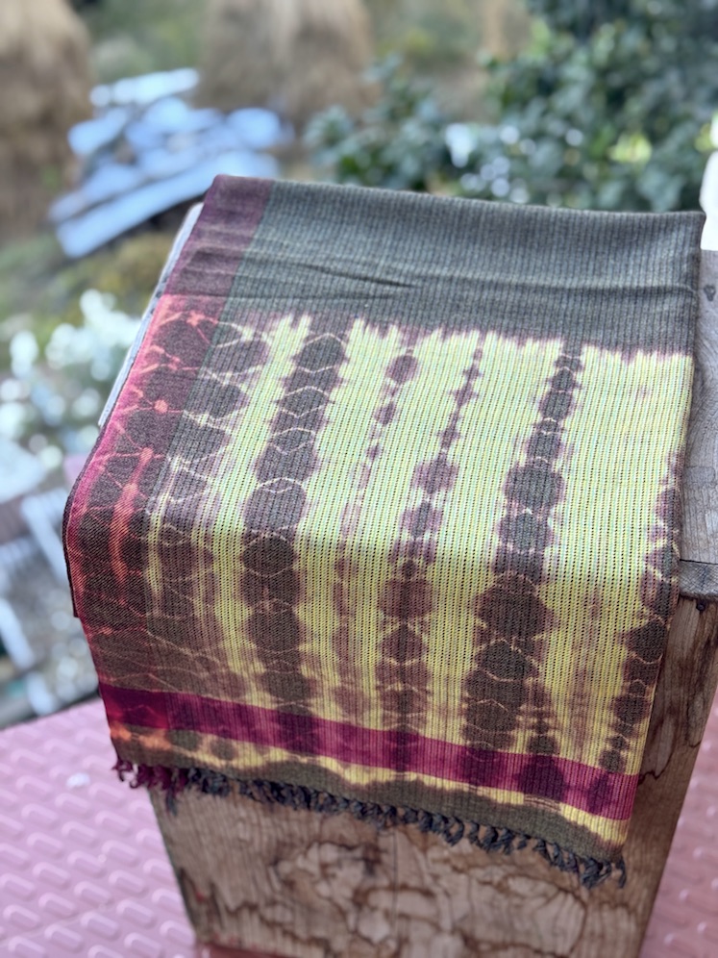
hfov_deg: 30.3
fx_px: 1327
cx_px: 359
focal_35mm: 48
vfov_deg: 39.7
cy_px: 479
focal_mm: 6.76
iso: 80
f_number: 1.78
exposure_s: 1/121
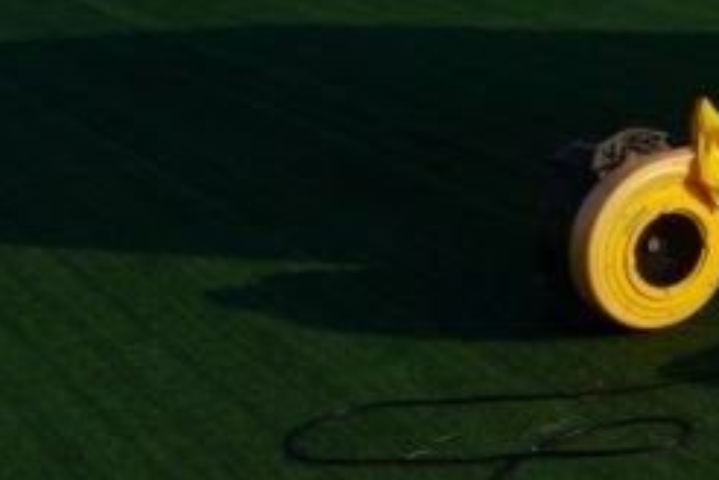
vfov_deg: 12.9
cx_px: 1397
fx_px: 1997
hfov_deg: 16.2
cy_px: -274
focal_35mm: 100
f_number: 10
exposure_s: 1/250
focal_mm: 16
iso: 100
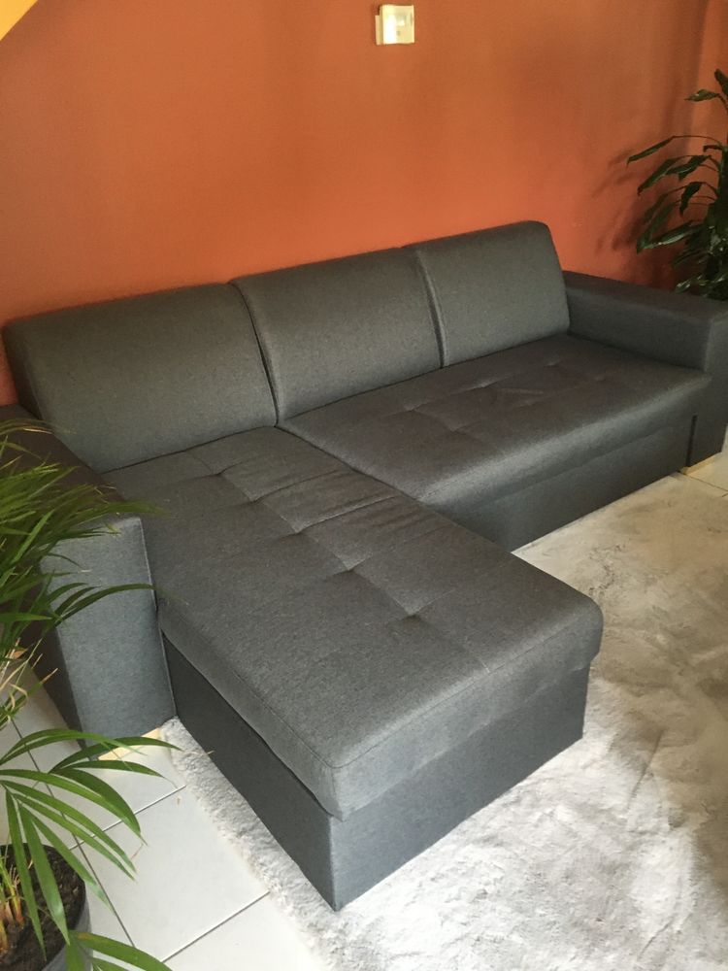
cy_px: 486
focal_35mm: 29
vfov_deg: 61.7
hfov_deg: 48.2
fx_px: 813
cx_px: 364
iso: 200
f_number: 2.2
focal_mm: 4.15
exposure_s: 1/25
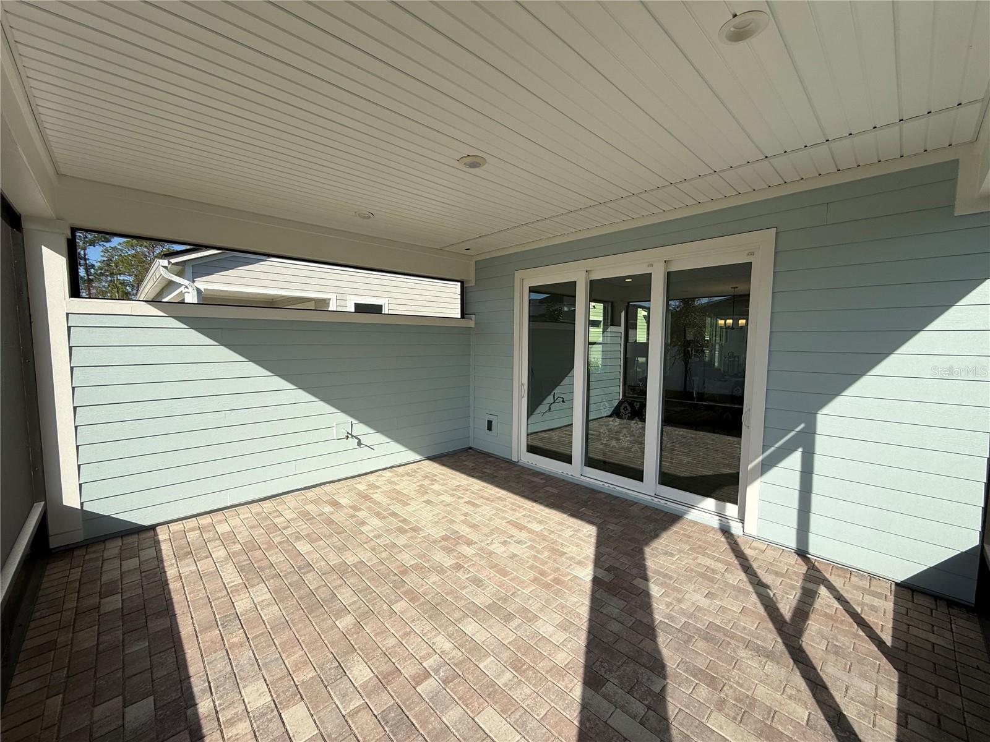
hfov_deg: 102.1
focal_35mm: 14
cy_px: 371
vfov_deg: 85.7
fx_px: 400
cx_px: 495
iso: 50
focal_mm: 2.22
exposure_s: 1/1087
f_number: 2.2
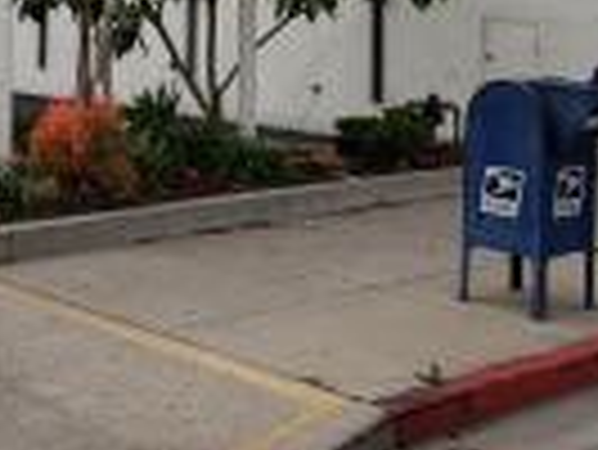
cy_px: -94
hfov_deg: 24.9
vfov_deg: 18.0
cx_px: 234
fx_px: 1349
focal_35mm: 78
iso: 50
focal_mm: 4.3
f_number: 2.4
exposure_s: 1/1930
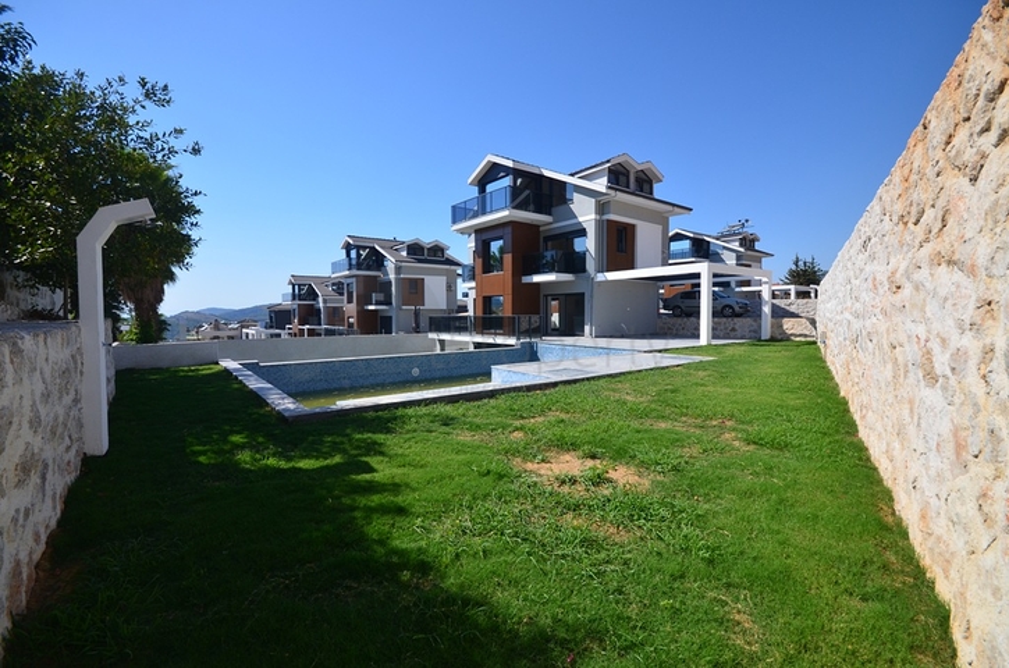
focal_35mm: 15
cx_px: 504
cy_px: 334
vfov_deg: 77.1
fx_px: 419
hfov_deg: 100.5
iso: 200
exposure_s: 1/320
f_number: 10
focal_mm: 10
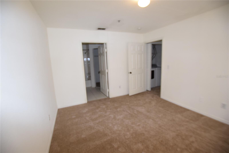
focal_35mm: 15
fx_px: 95
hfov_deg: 100.4
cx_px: 114
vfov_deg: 77.3
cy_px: 76
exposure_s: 1/80
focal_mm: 10
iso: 800
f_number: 4.5
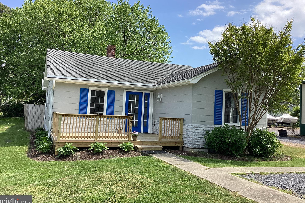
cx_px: 150
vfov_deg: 39.9
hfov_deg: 57.2
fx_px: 280
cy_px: 91
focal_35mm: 33
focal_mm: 3.3
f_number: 2.4
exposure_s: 1/1116
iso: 25
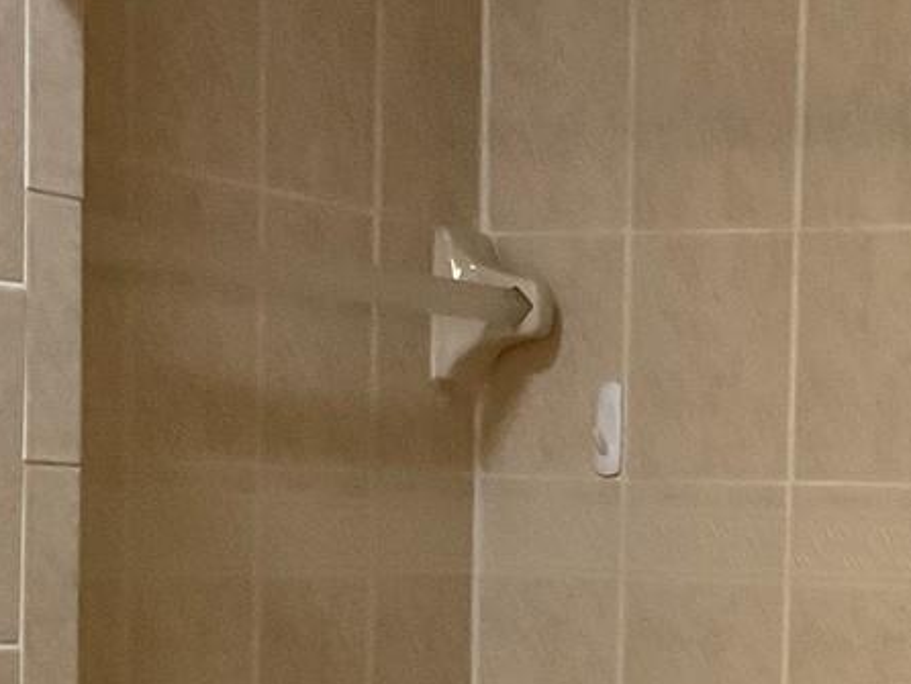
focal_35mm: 104
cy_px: 766
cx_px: 844
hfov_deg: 18.5
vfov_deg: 13.9
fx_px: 2738
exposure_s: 1/60
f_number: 1.8
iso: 160
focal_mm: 3
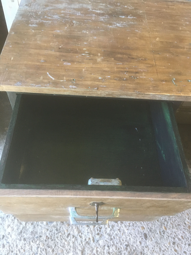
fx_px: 213
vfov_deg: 61.7
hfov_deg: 48.2
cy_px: 128
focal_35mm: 29
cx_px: 96
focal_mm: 4.15
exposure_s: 1/25
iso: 200
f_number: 2.2
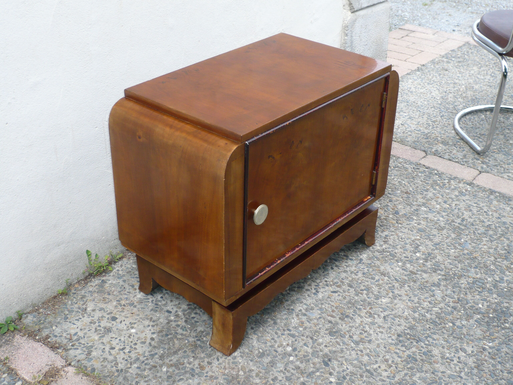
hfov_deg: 39.7
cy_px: 192
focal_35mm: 48
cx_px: 256
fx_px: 711
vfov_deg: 30.3
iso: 100
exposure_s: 1/200
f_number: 3.7
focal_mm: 7.9
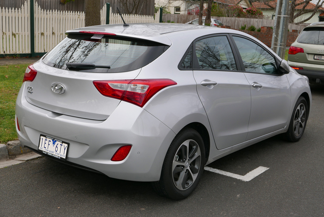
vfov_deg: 27.0
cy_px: 108
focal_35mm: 50
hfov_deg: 39.6
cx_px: 162
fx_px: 450
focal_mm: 22.7
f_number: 5.6
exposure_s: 1/400
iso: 200
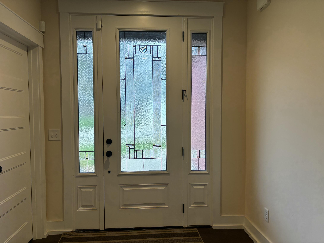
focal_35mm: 26
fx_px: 243
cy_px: 122
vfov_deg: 53.1
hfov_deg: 67.3
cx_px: 162
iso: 64
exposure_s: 1/120
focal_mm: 5.96
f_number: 1.6
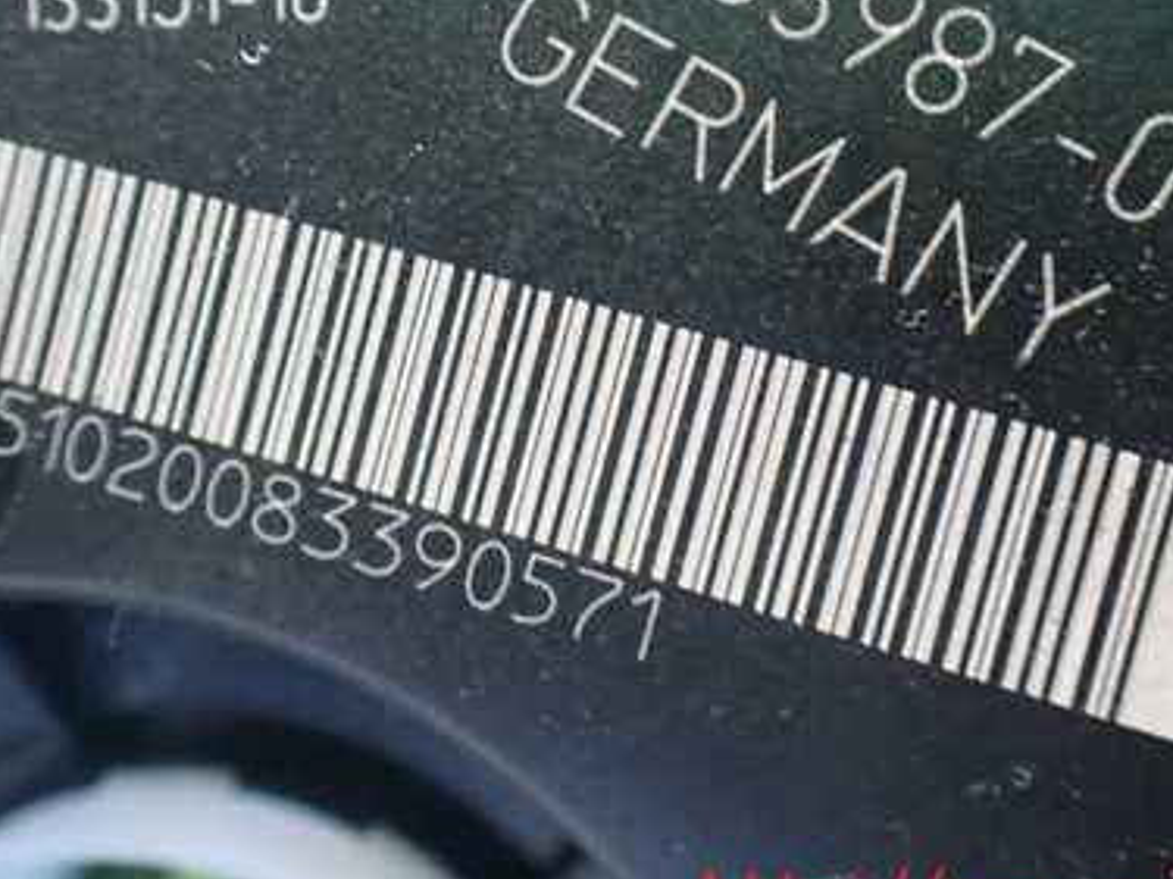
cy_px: 238
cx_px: 472
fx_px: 1626
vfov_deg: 29.8
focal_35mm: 48
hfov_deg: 39.5
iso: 800
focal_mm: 5.4
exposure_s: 1/30
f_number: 2.3
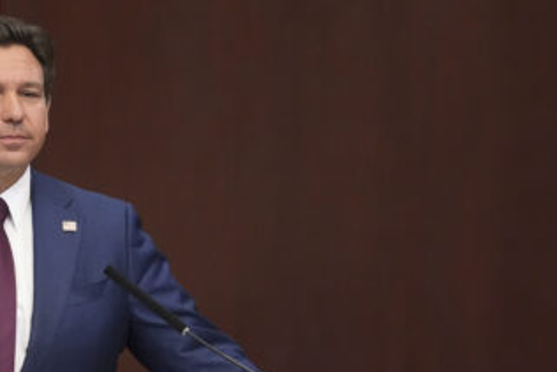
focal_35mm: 779
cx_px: 130
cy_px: 275
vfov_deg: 1.8
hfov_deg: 2.6
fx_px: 12058
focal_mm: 400
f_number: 2.8
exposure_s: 1/320
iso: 6400
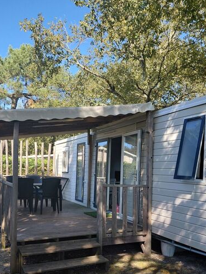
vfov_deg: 56.4
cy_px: 165
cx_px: 108
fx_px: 254
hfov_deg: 44.1
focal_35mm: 32
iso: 50
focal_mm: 4.69
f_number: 1.8
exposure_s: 1/497
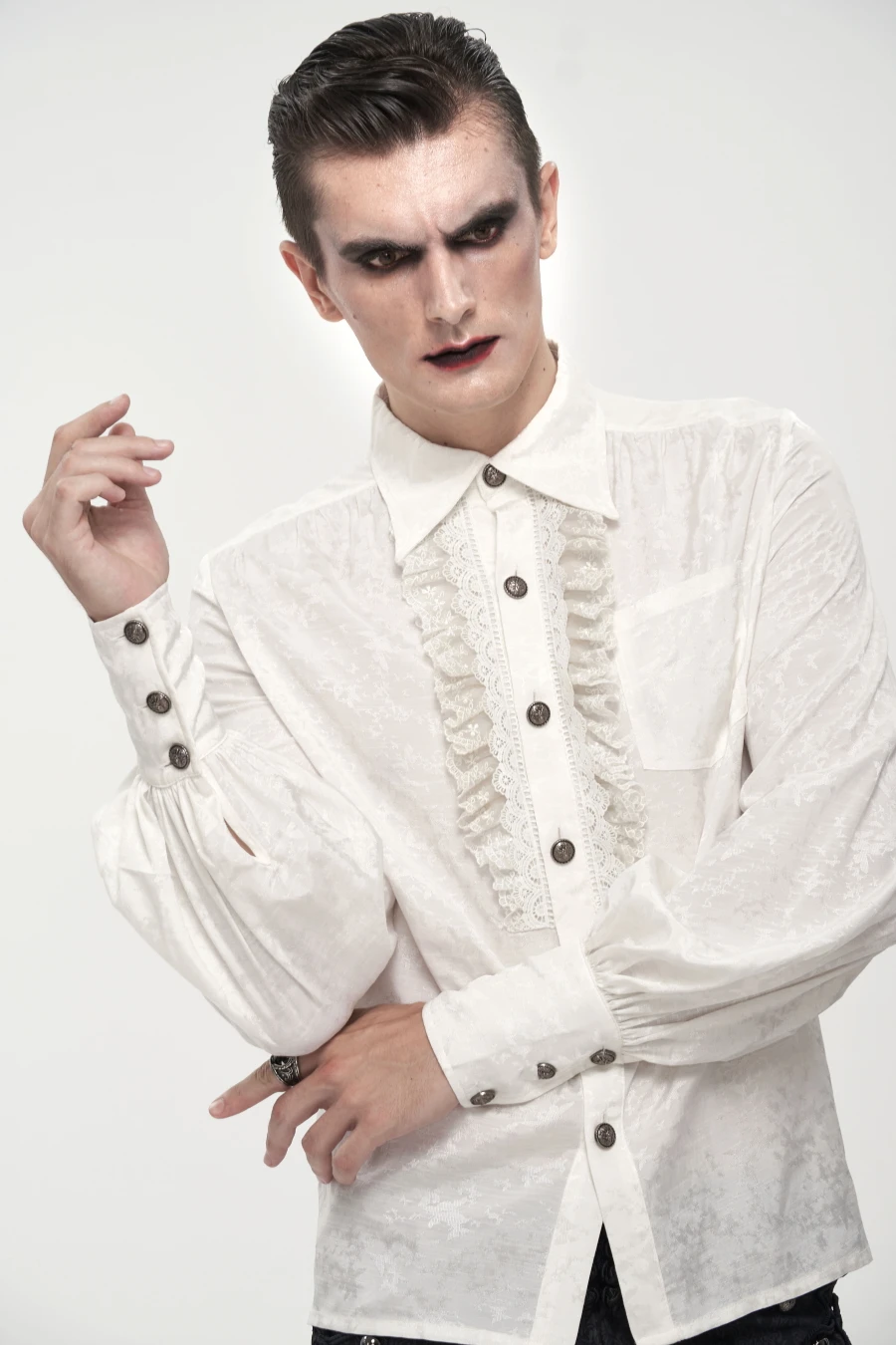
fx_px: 3920
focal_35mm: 105
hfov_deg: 13.0
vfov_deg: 19.5
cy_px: 672
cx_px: 448
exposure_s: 1/125
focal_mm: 70
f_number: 7.1
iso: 160
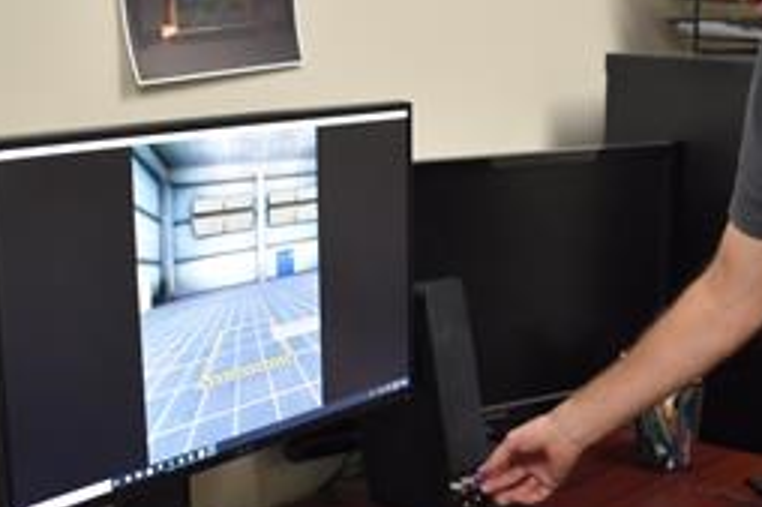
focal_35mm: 69
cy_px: 430
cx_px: 669
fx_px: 1460
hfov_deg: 28.3
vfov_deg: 19.4
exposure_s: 1/60
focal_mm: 18
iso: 2000
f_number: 3.5
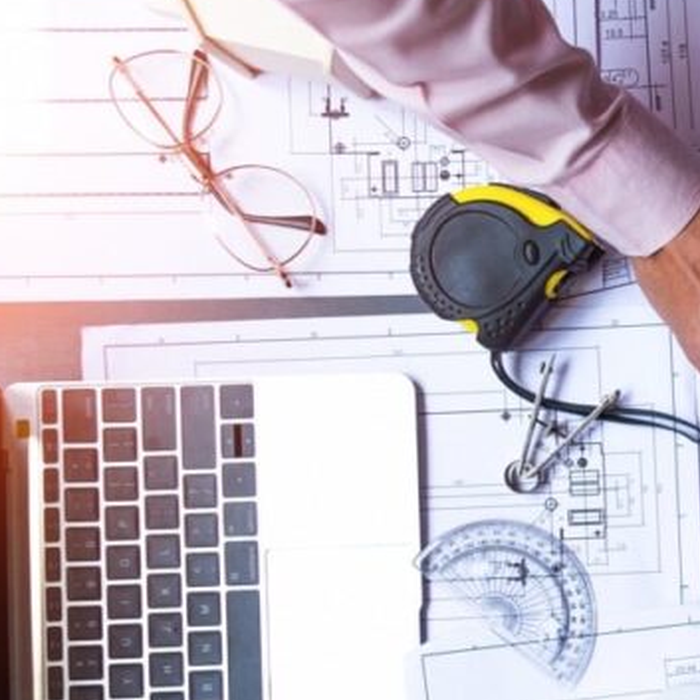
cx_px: 958
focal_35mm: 69
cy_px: 551
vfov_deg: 24.6
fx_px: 1579
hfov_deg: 22.0
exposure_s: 1/400
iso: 200
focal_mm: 18.8
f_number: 2.8
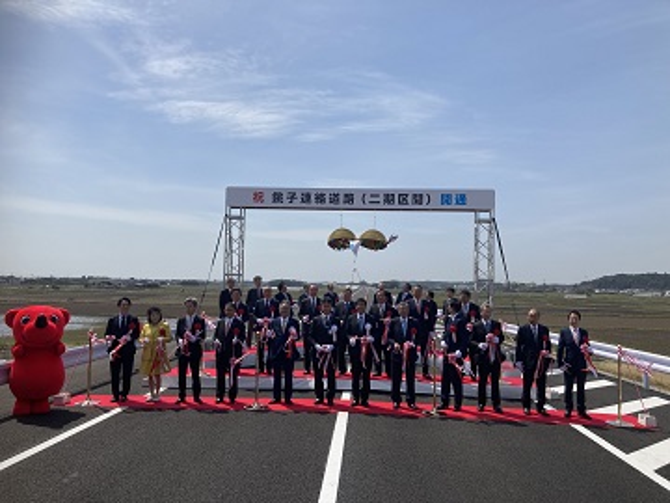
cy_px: 252
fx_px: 542
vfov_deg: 49.7
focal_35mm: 28
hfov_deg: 63.4
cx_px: 335
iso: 25
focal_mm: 3.99
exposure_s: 1/4000
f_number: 1.8
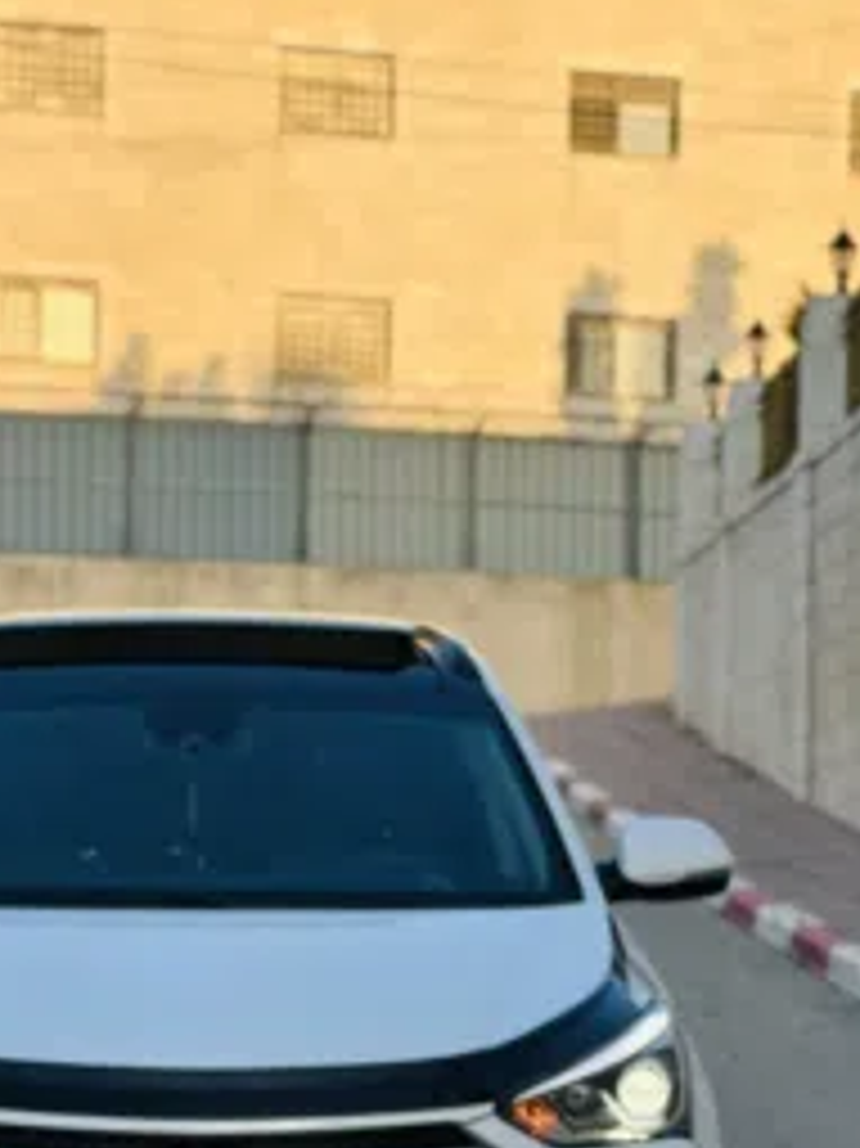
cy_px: 765
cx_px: 189
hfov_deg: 12.2
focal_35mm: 121
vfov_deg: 16.3
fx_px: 4012
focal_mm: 9
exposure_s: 1/159
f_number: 2.8
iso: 25
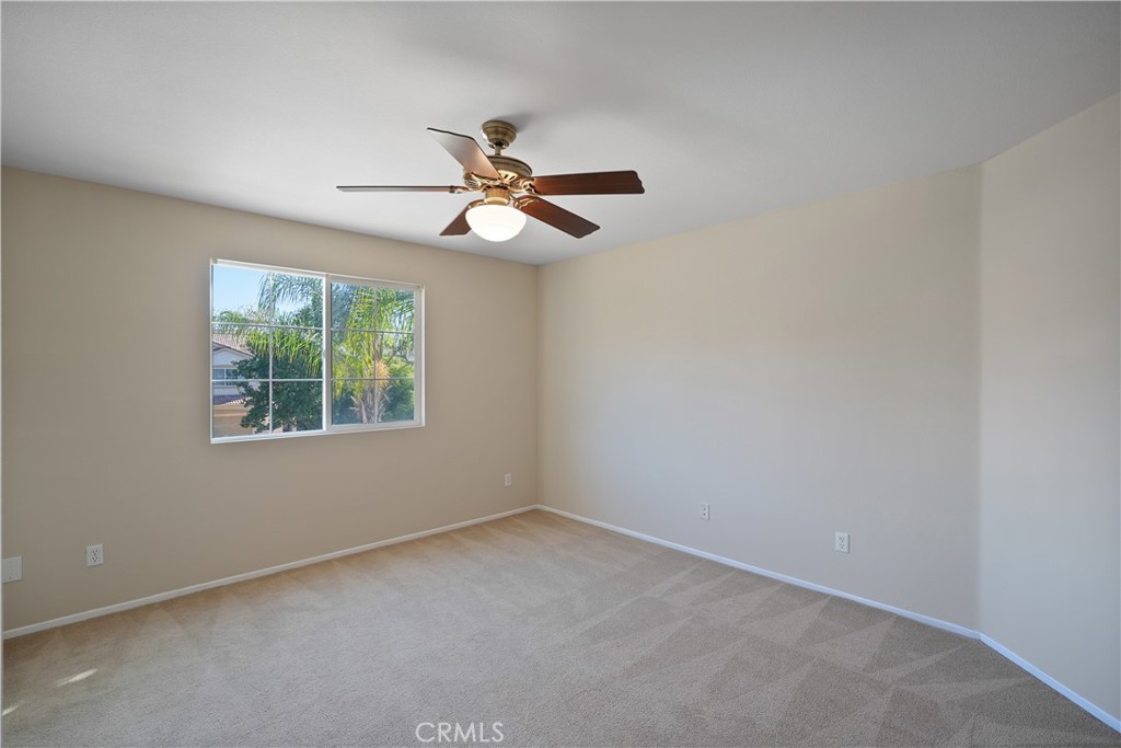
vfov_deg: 73.8
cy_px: 374
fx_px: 498
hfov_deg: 96.7
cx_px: 560
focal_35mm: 16
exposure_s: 1/15
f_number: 4
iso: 200
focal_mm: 16
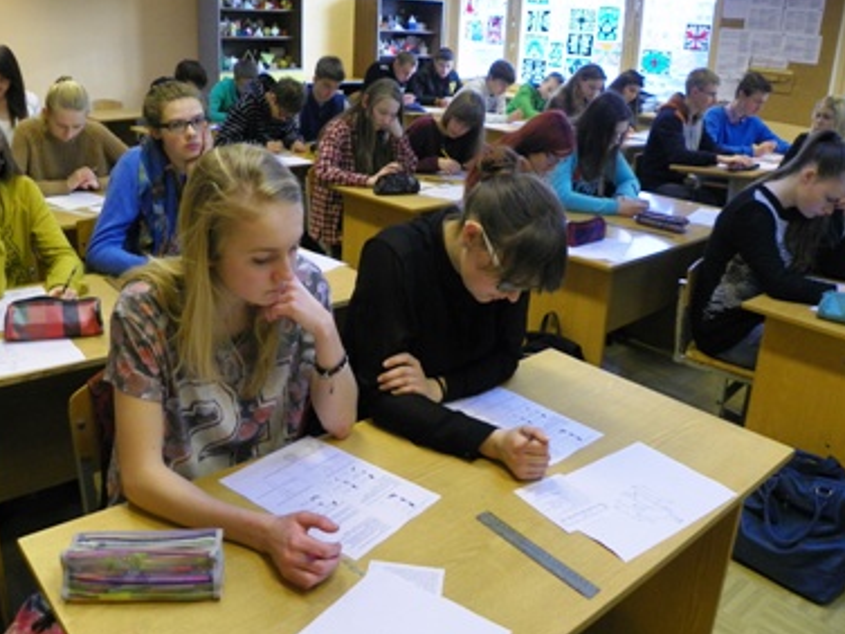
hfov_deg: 58.3
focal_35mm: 31
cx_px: 409
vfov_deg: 45.3
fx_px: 757
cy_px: 270
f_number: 2.8
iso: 80
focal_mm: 4.6
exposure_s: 1/40
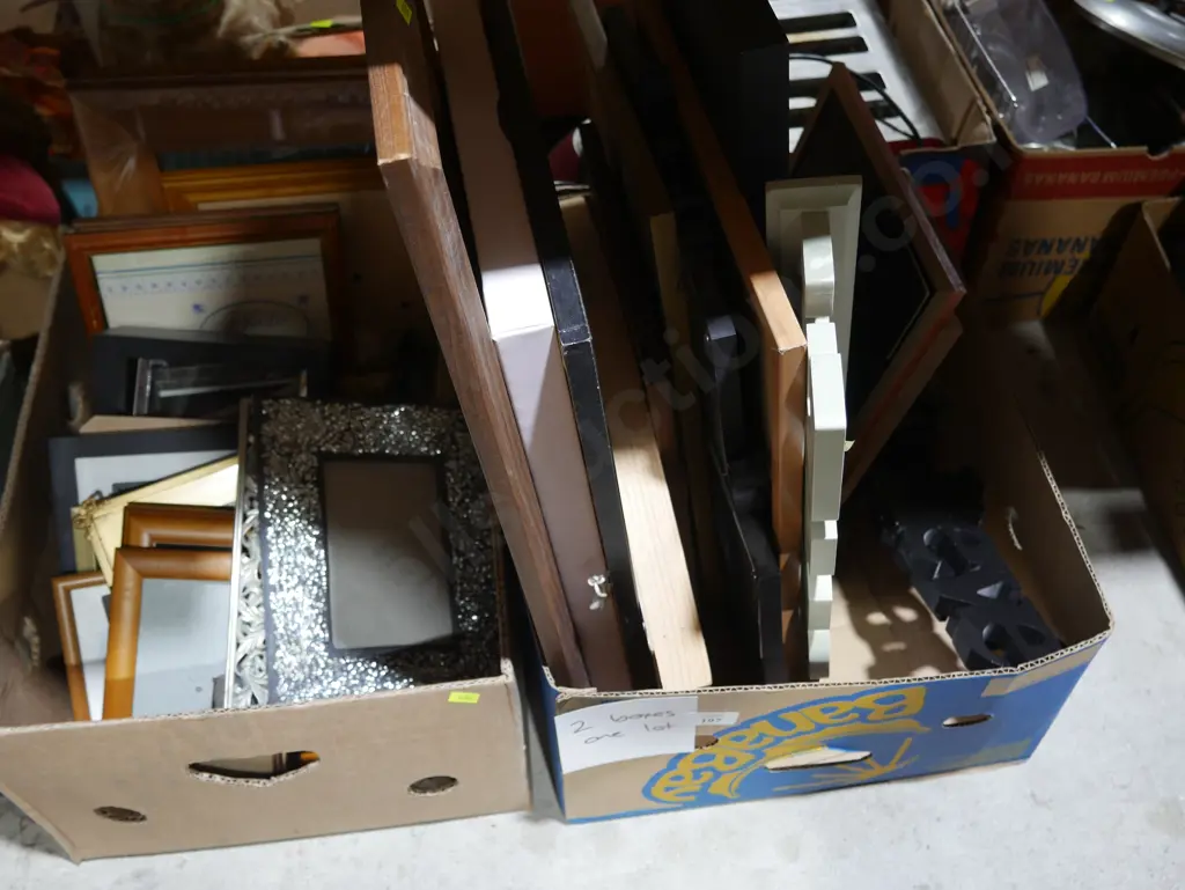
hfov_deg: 56.8
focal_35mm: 32
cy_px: 445
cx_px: 592
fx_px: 1096
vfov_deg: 44.2
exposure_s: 1/60
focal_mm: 16
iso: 500
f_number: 3.6
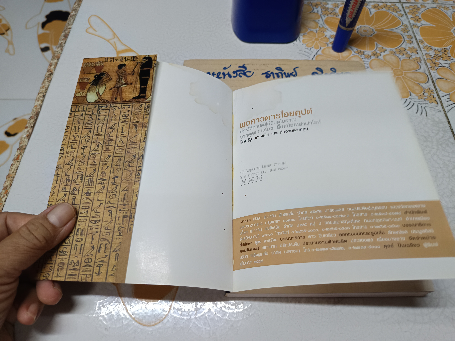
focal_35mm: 24
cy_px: 170
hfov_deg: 71.6
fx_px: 315
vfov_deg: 56.8
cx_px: 228
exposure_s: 1/50
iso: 979
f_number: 1.7
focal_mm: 5.31
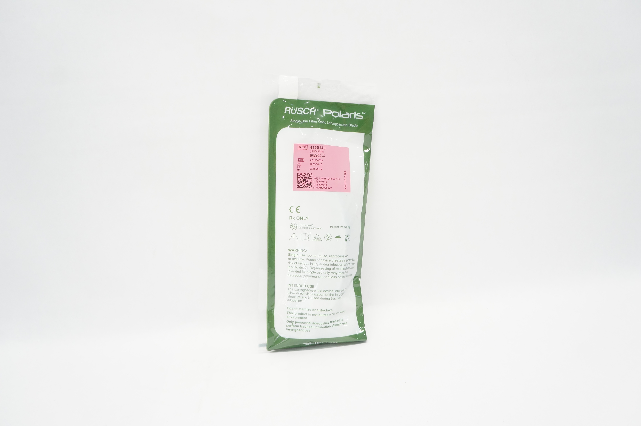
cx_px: 320
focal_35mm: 27
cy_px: 213
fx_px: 480
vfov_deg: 47.8
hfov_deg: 67.4
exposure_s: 1/60
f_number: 6.3
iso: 800
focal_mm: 18
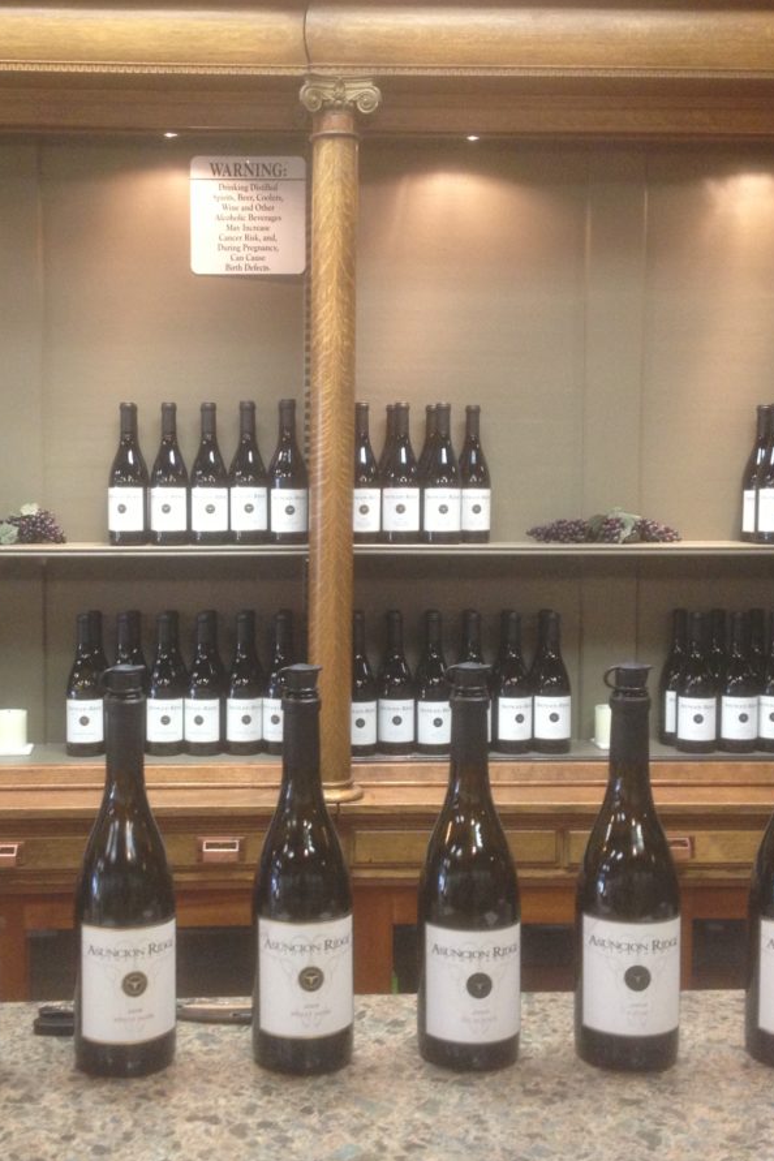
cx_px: 281
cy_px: 584
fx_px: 1580
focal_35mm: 49
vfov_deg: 40.3
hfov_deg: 27.4
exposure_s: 1/20
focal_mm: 4.28
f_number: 2.4
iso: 160
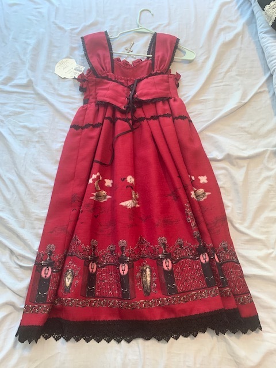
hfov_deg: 53.1
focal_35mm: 26
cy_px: 184
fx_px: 276
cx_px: 138
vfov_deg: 67.3
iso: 400
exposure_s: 1/40
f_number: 1.8
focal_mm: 4.25
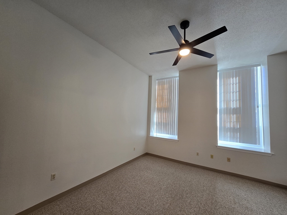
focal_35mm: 13
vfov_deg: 89.9
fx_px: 108
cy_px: 108
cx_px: 144
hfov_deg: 106.2
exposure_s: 1/60
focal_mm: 2.2
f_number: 2.2
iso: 100
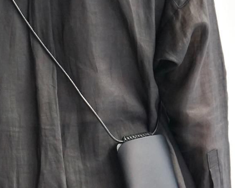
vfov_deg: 9.7
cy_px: 105
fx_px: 1105
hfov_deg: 12.1
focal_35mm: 159
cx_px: 79
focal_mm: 53
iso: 2000
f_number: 5
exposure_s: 1/160
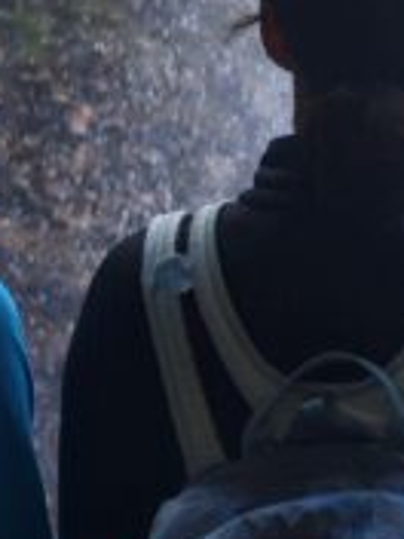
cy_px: -398
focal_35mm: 134
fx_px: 2085
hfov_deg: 10.8
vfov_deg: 13.4
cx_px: 548
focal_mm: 8.72
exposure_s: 1/101
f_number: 2
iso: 80
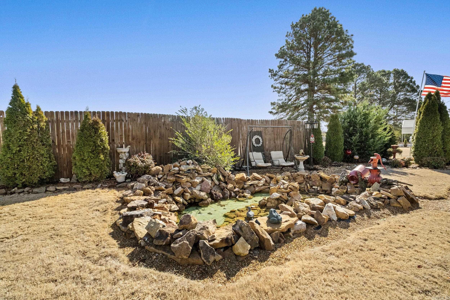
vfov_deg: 70.4
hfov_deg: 93.3
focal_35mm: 17
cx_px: 225
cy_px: 150
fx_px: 212
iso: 800
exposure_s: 1/640
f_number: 5.6
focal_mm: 11.5
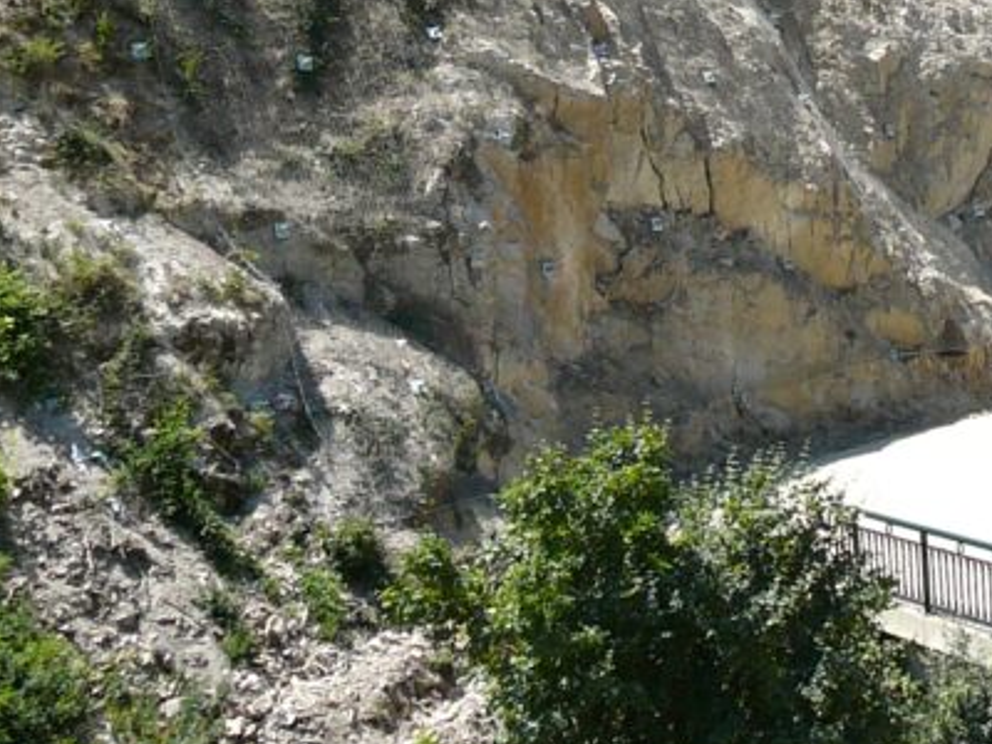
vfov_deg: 13.7
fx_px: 3009
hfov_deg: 18.2
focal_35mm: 105
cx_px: 1009
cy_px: -136
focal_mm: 6.1
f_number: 3.1
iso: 80
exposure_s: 1/800
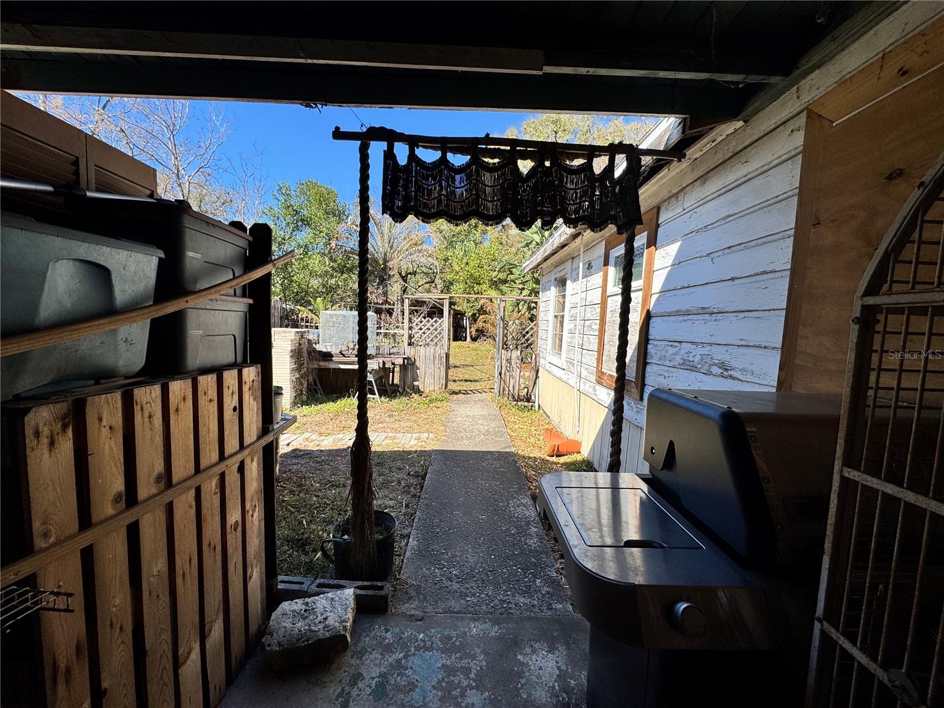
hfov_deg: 102.1
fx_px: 382
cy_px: 354
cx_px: 472
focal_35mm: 14
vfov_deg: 85.7
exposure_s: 1/1034
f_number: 2.2
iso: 40
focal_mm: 2.22
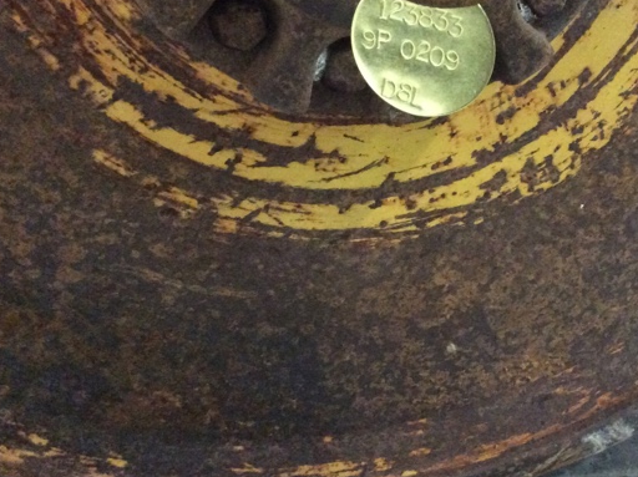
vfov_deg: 29.0
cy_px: 213
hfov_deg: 37.9
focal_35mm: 50
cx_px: 419
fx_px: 921
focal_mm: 3.3
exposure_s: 1/15
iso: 500
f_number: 2.4
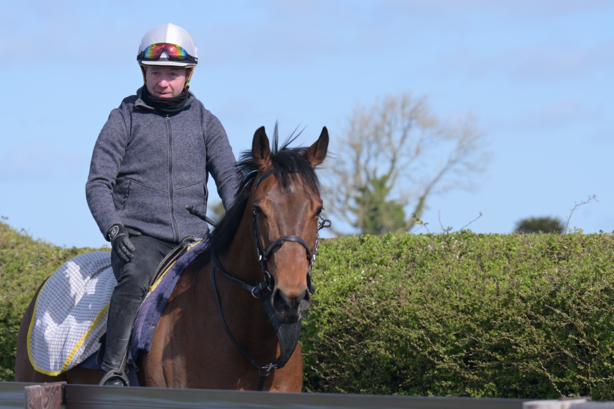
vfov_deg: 5.6
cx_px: 307
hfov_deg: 8.3
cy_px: 204
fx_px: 4221
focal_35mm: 248
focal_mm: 165
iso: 200
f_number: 7.6
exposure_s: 1/500
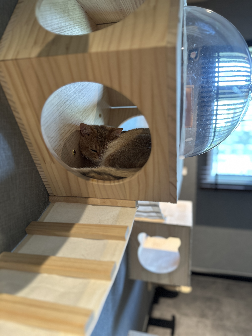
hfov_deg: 56.8
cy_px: 168
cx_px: 126
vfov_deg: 71.6
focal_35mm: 24
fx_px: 233
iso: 400
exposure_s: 1/50
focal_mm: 6.86
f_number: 1.78
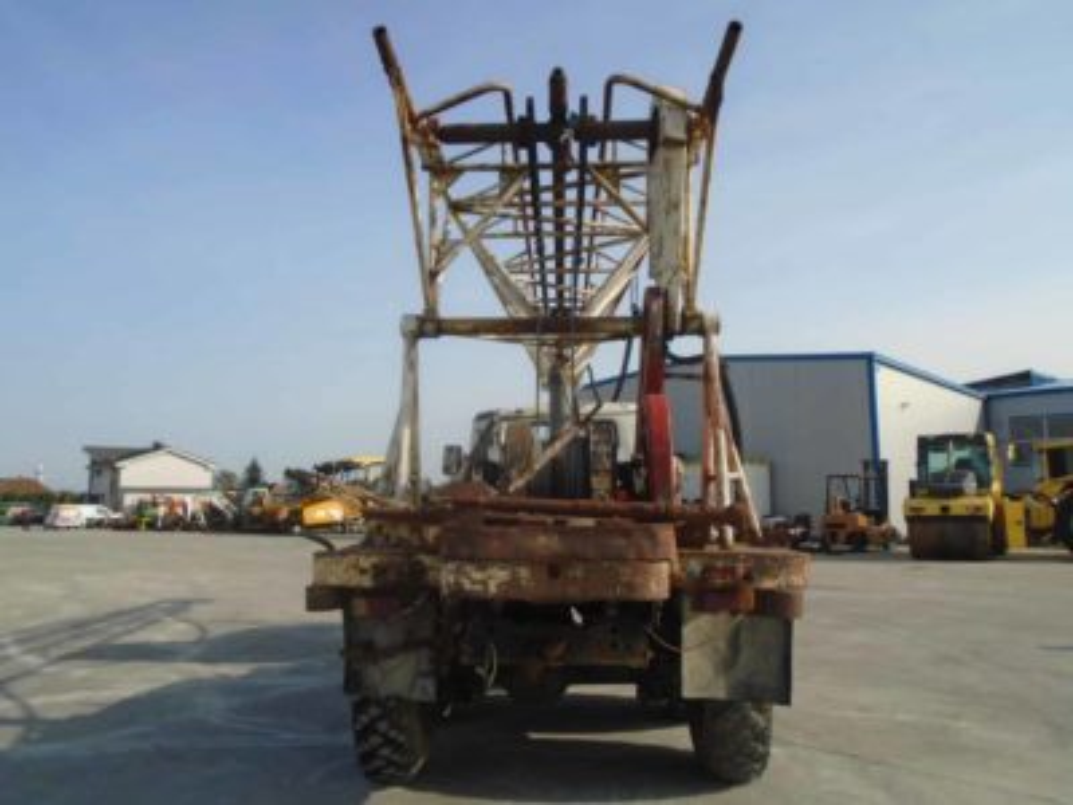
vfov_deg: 53.1
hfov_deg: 67.3
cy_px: 402
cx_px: 536
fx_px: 806
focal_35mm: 26
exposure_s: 1/200
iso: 100
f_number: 8
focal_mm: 4.6
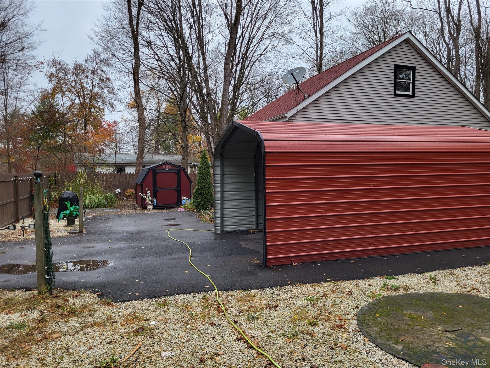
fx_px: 368
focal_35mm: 26
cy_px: 184
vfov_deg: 53.1
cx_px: 245
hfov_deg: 67.3
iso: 40
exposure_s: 1/181
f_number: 1.8
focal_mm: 5.4
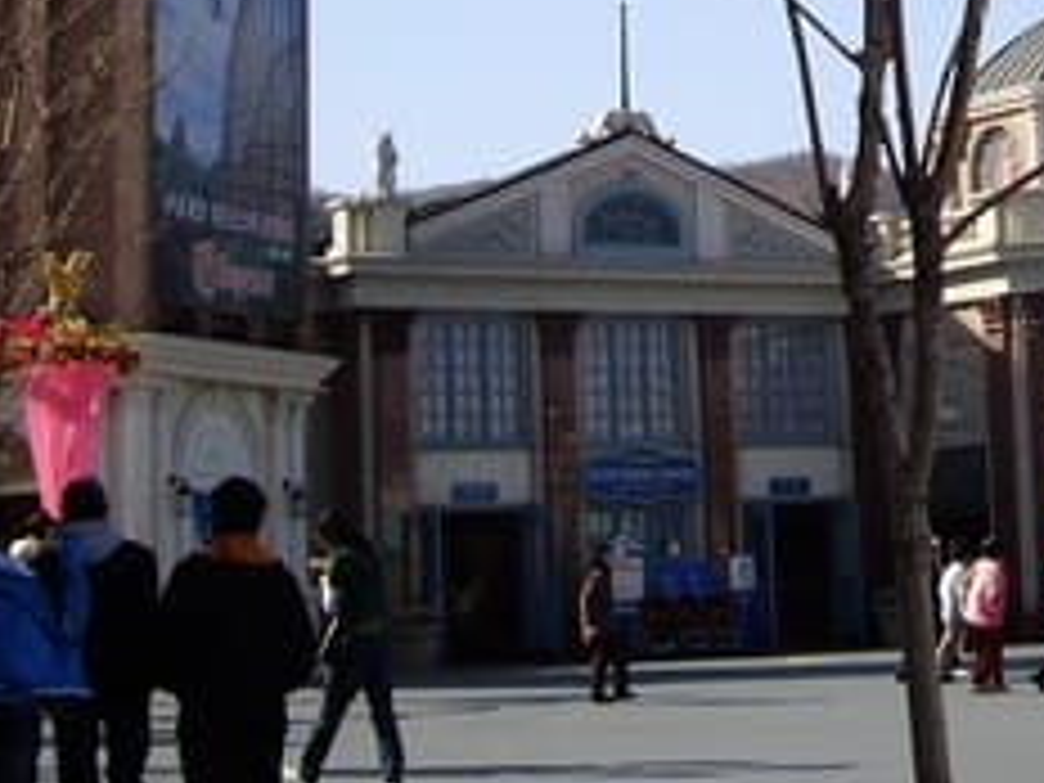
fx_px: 3167
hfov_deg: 18.4
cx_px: 968
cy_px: -216
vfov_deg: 13.6
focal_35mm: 105
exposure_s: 1/1000
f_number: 2.8
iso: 64
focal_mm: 7.9
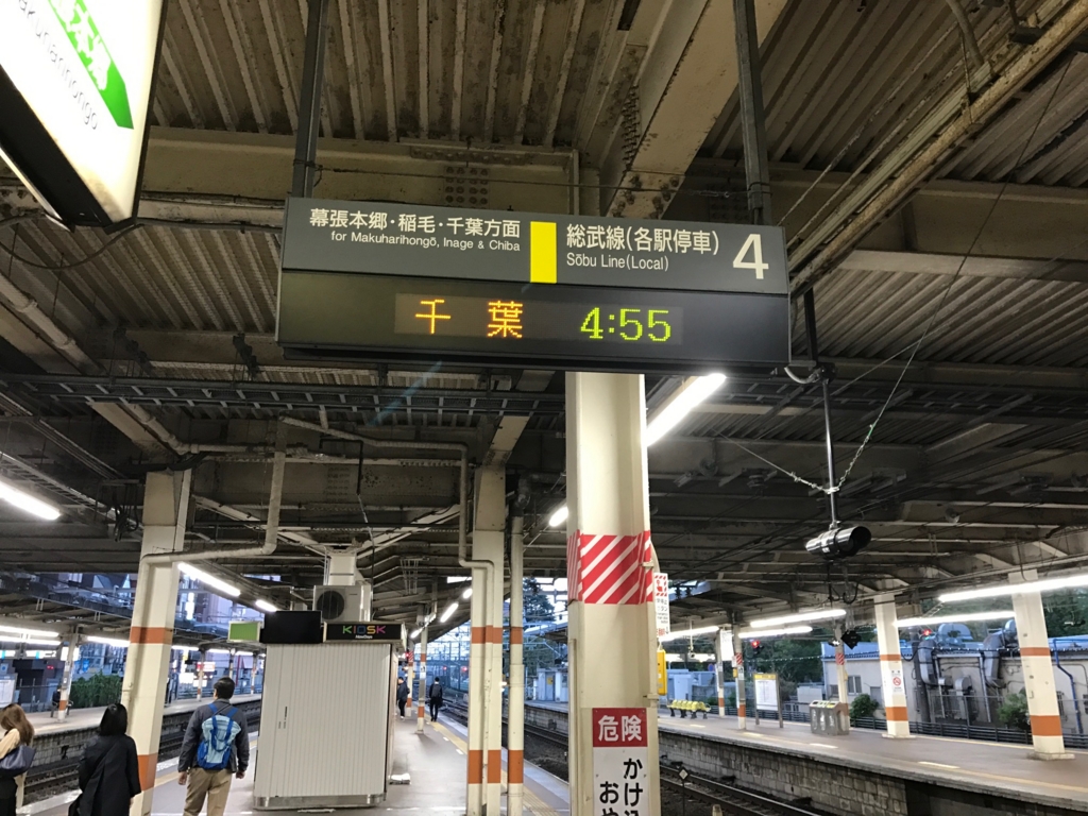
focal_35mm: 28
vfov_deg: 49.7
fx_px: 880
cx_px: 544
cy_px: 408
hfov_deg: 63.4
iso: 50
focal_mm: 3.99
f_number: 1.8
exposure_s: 1/17
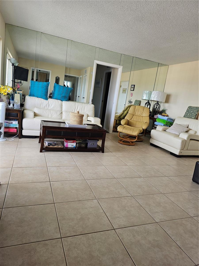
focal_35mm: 23
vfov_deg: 73.9
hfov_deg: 58.9
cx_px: 100
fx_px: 176
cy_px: 133
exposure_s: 1/180
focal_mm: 6.3
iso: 80
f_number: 1.7
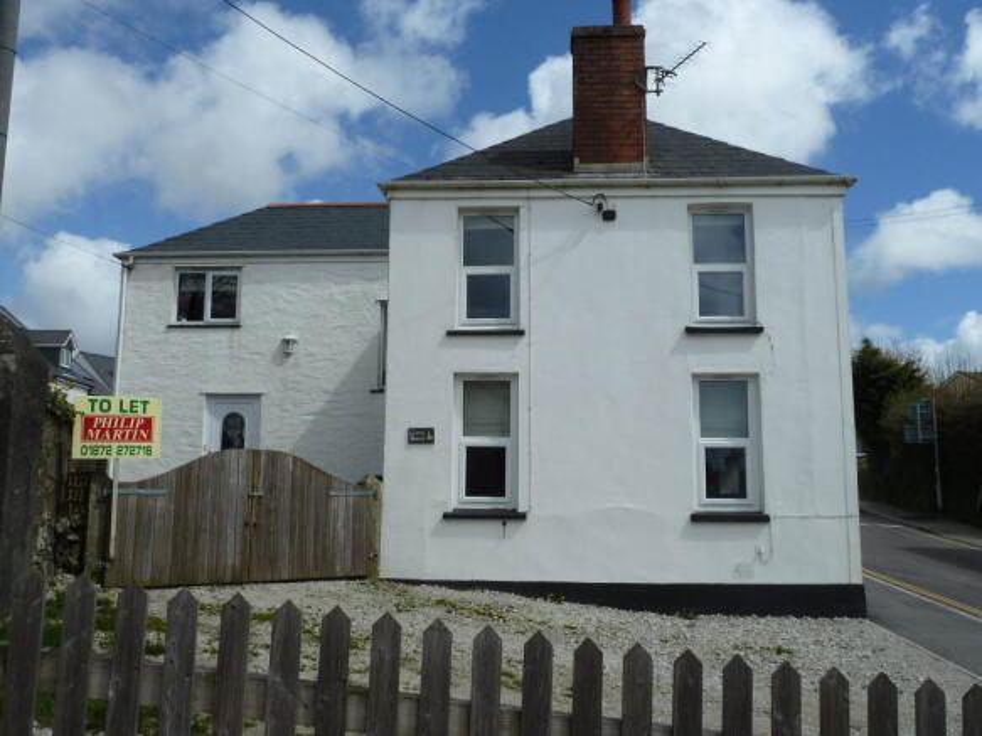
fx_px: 851
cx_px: 491
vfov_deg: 46.8
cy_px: 368
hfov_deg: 60.0
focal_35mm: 30
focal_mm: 5
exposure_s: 1/640
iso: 80
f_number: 5.6
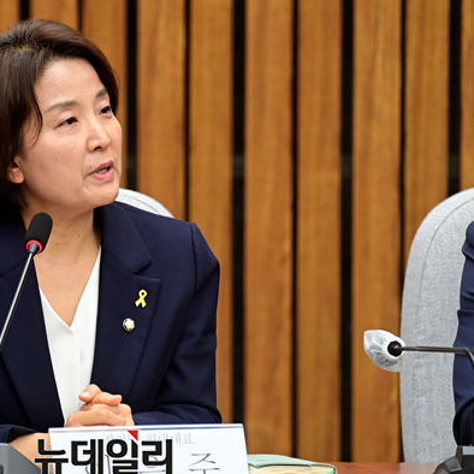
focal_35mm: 442
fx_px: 6847
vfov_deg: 4.0
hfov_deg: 4.0
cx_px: 101
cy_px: 247
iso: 2500
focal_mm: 320
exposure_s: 1/250
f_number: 5.6
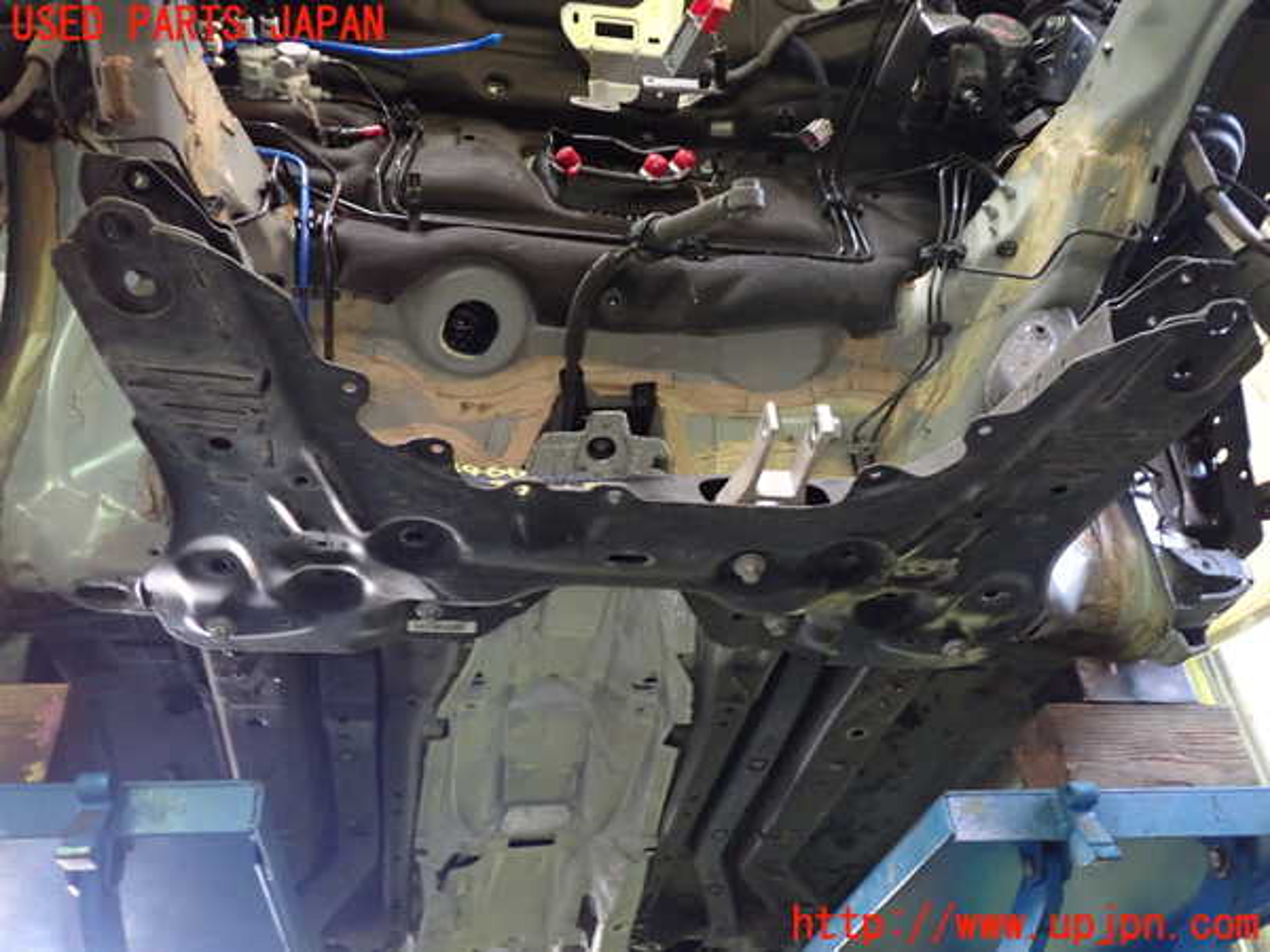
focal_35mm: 30
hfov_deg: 60.0
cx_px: 635
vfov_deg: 46.8
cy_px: 476
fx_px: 1101
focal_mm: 5.4
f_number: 2.3
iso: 800
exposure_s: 1/15
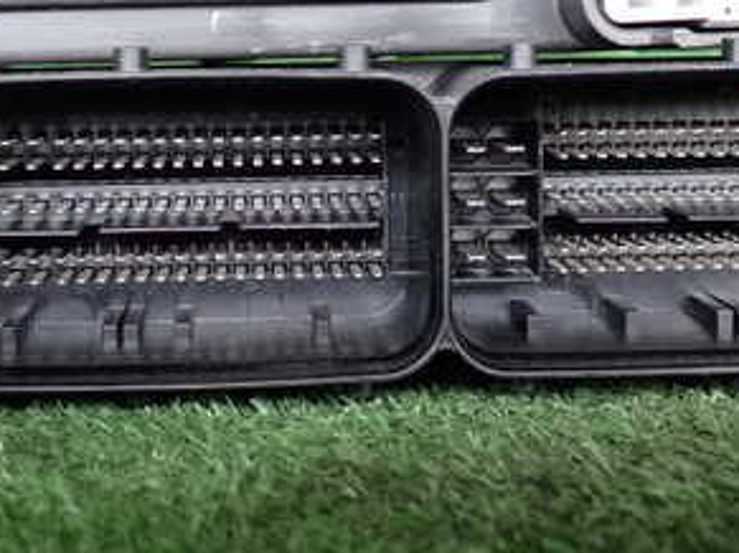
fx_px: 1408
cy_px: 94
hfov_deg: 29.3
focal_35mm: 66
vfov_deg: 21.9
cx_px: 297
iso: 400
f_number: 2.4
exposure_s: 1/125
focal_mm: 5.79
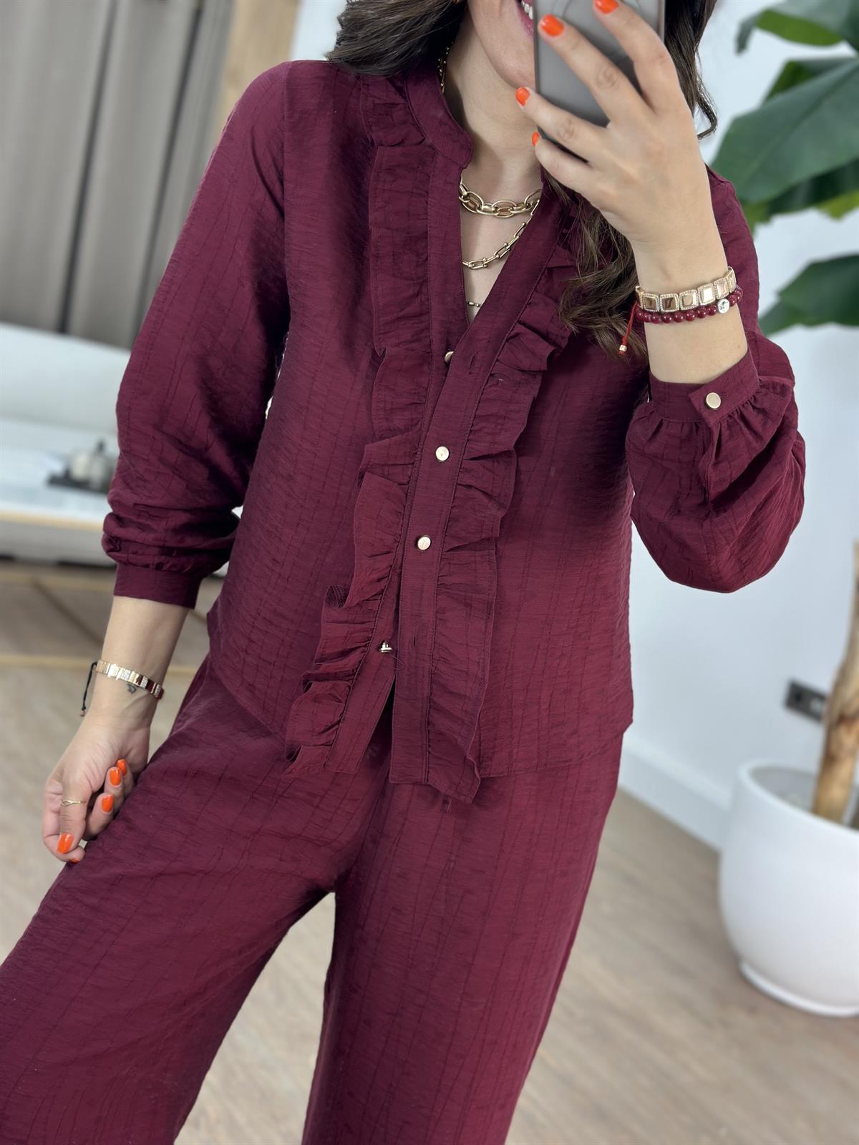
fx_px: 1588
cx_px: 430
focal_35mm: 48
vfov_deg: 39.7
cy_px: 572
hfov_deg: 30.3
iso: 100
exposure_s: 1/100
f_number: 1.78
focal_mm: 6.86
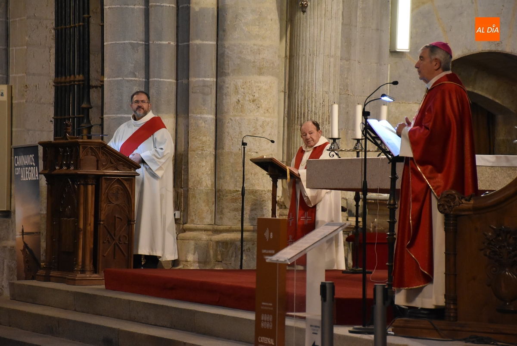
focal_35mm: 135
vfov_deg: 10.2
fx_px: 1940
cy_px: 173
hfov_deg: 15.2
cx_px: 258
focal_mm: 90
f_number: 5.3
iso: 3200
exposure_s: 1/60
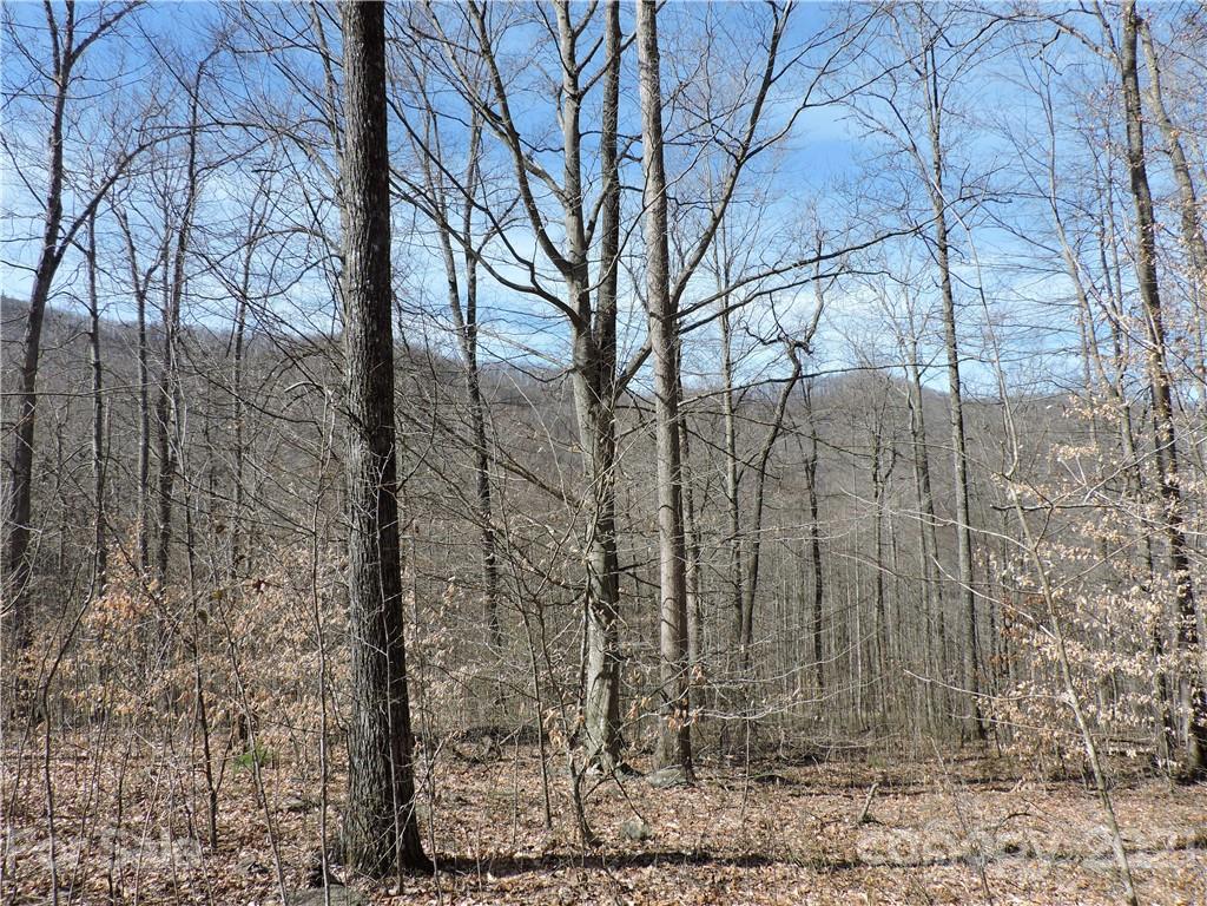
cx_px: 604
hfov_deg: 71.6
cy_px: 453
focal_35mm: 24
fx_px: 837
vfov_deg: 56.8
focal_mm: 4.3
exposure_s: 1/800
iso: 100
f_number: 3
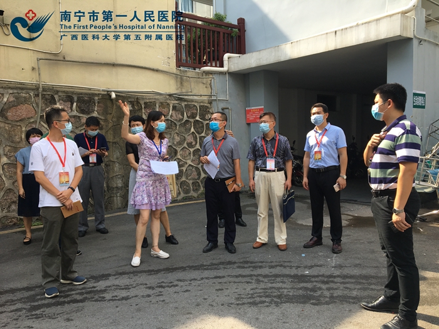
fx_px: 368
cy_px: 164
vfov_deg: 48.2
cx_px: 220
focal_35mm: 29
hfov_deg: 61.7
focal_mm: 4.15
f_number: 2.2
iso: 25
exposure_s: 1/377
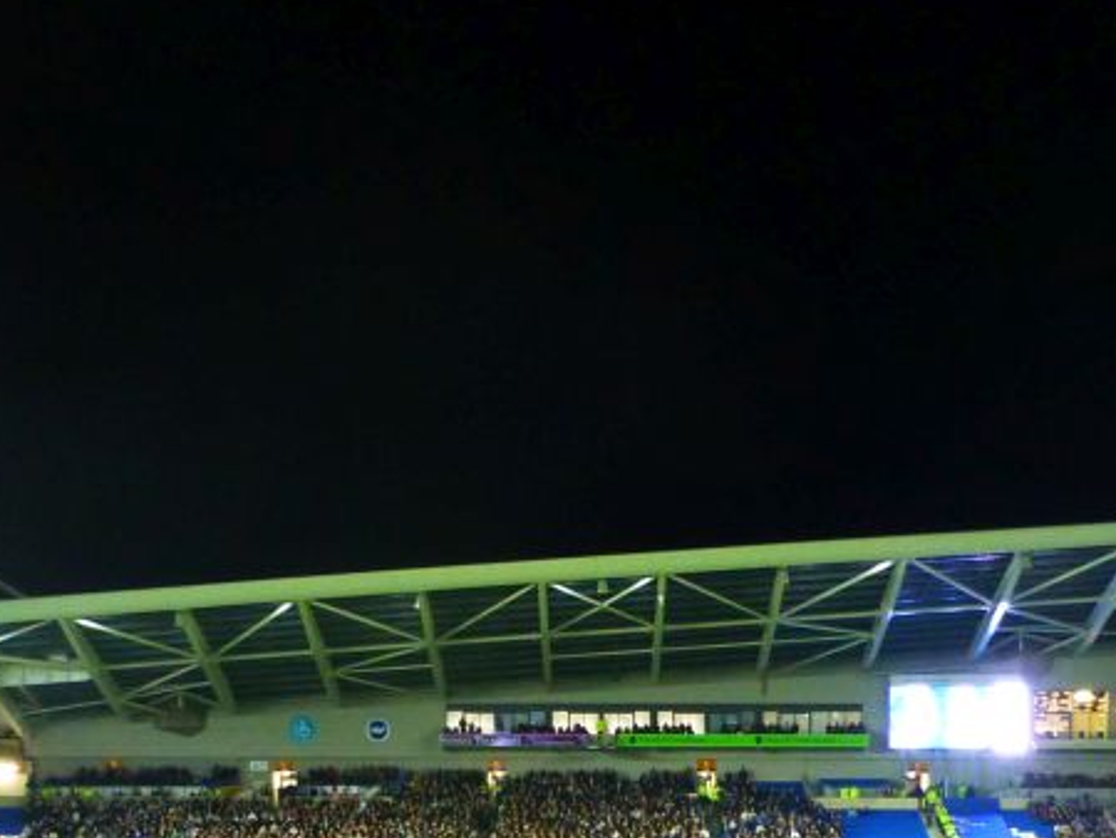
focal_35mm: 64
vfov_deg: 22.1
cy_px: 845
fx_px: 2064
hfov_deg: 30.2
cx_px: 578
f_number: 3.3
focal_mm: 4.3
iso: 400
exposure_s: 1/13
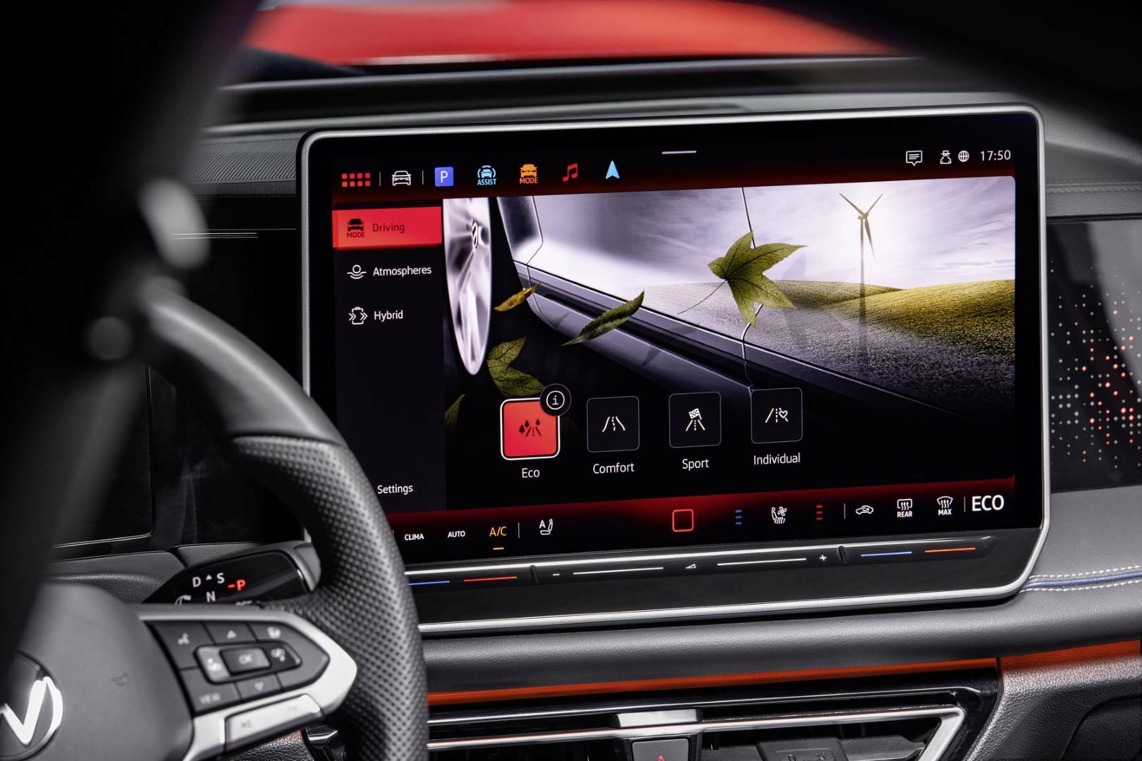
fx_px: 5075
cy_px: 380
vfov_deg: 8.6
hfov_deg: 12.8
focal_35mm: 160
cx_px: 571
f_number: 9
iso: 1000
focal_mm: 160
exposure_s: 1/160
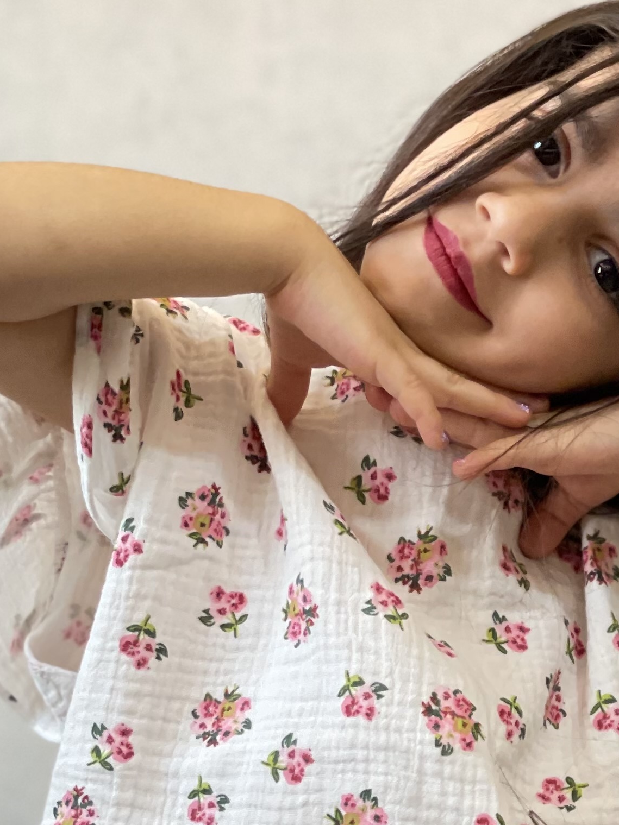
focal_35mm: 138
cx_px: 447
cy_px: 991
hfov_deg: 10.7
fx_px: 3291
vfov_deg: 13.9
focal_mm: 6
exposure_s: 1/50
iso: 160
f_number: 2
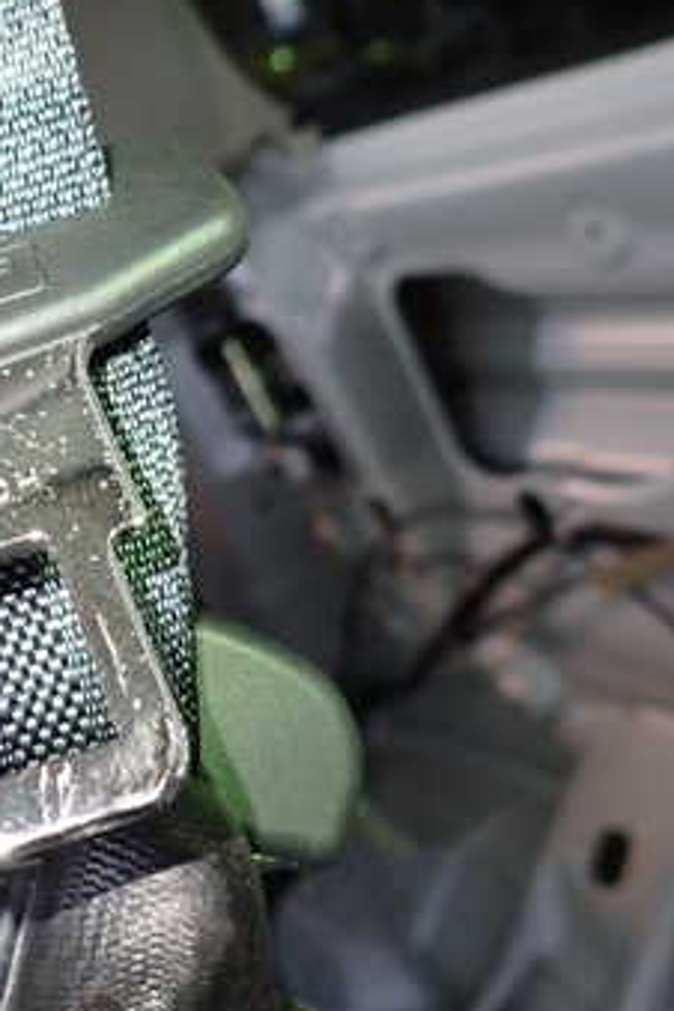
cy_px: 462
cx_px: -48
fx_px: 1292
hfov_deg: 27.1
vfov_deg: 42.7
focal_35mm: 46
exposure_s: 1/30
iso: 400
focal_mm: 4.5
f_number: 2
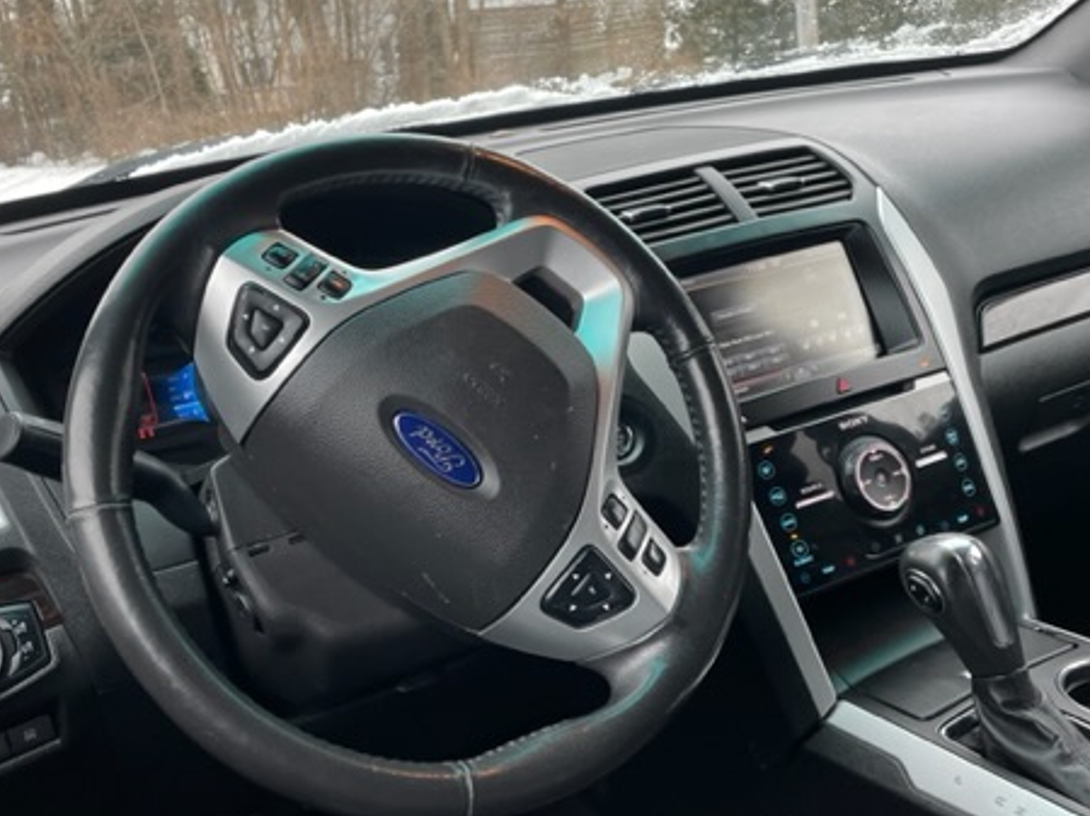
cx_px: 509
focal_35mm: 37
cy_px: 366
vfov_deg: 38.6
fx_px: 1164
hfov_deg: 50.1
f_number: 1.6
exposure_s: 1/121
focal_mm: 4.2
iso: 50
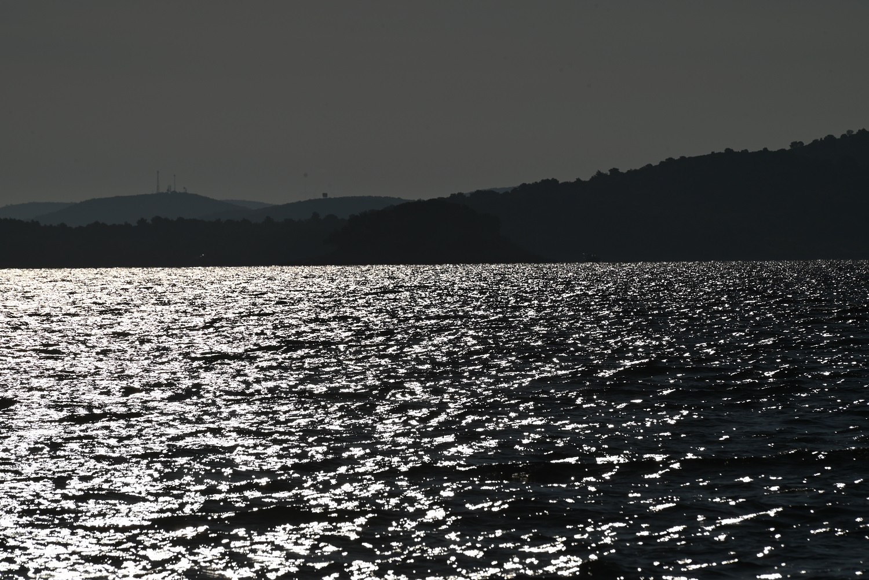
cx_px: 434
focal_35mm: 300
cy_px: 290
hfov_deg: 6.9
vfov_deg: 4.6
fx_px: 7243
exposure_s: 1/2500
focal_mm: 300
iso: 100
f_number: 16
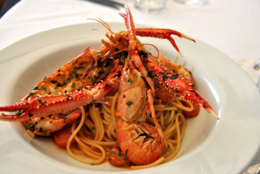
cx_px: 130
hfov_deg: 46.3
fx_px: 304
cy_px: 87
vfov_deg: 32.0
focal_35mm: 42
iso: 110
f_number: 5.6
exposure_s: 1/125
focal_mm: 28
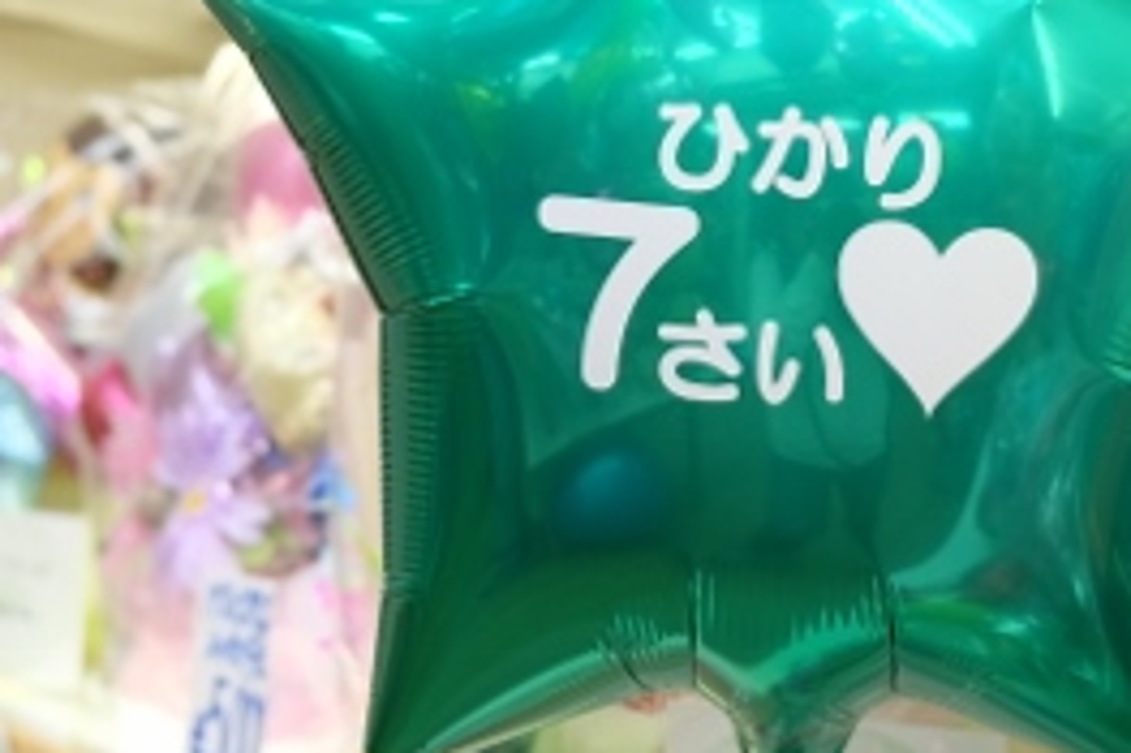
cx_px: 877
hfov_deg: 25.0
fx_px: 2512
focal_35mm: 80
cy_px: 219
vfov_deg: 17.0
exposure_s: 1/60
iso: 500
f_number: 3.2
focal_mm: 23.3
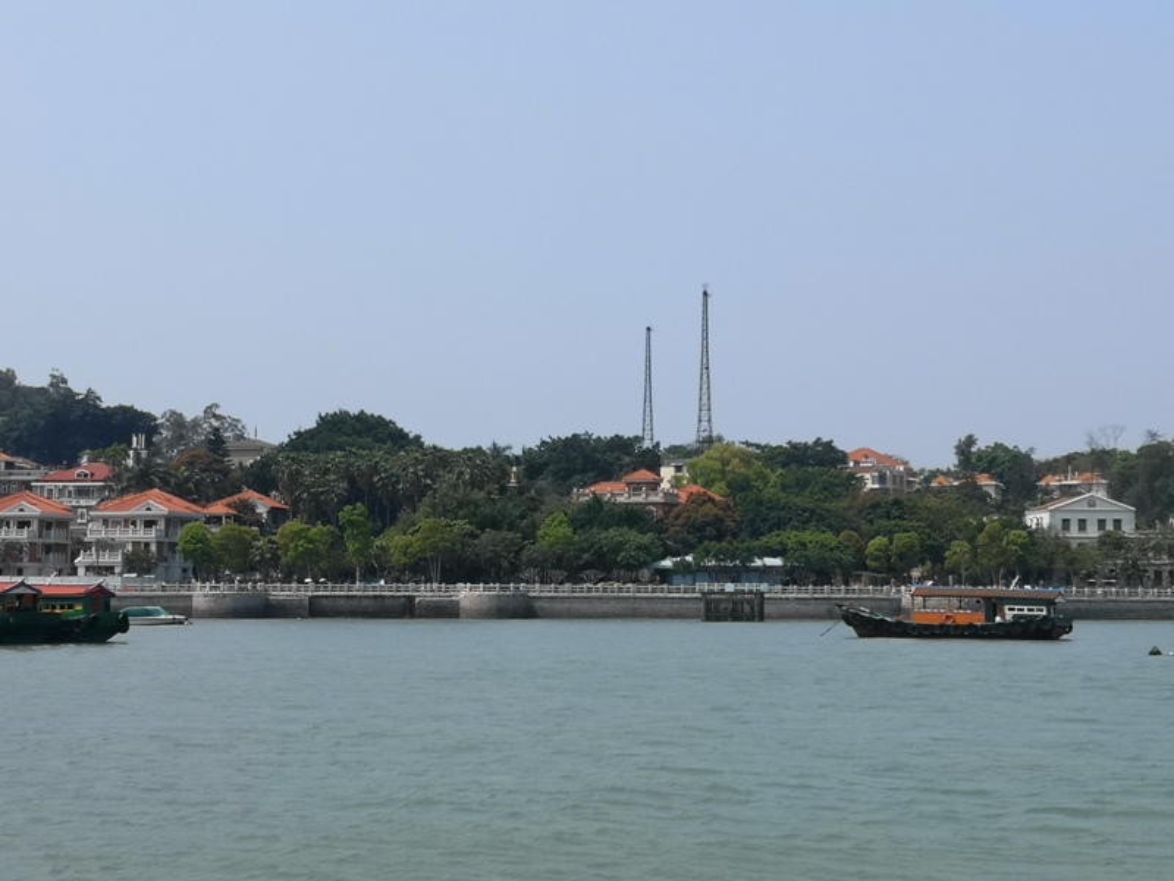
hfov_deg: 29.8
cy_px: 440
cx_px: 587
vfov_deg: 22.6
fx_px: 2204
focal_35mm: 65
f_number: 1.8
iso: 50
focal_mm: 3.95
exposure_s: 1/2841
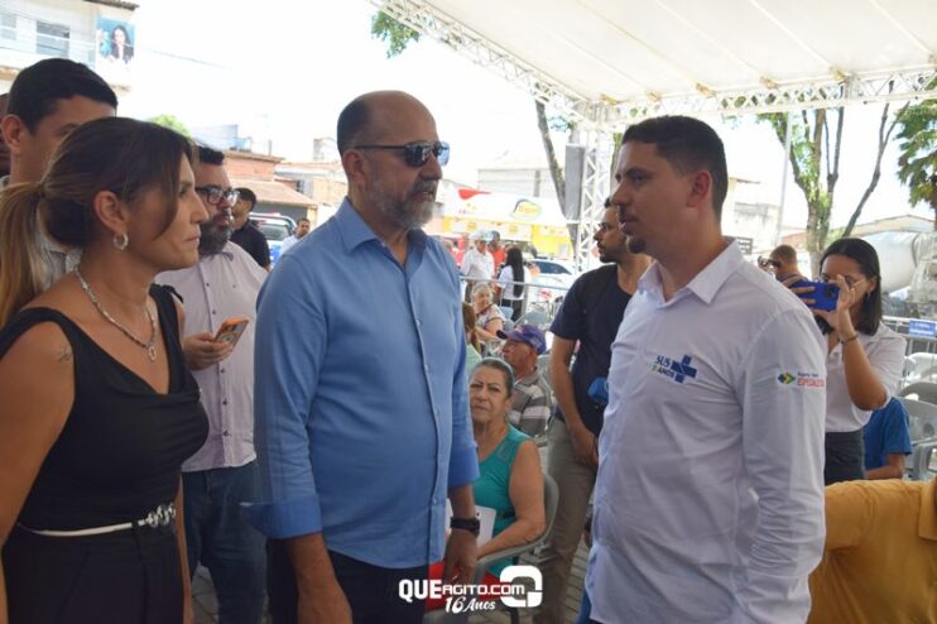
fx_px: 937
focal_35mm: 36
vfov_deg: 36.8
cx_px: 468
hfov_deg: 53.2
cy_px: 312
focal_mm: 24
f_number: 7.1
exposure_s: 1/200
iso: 400
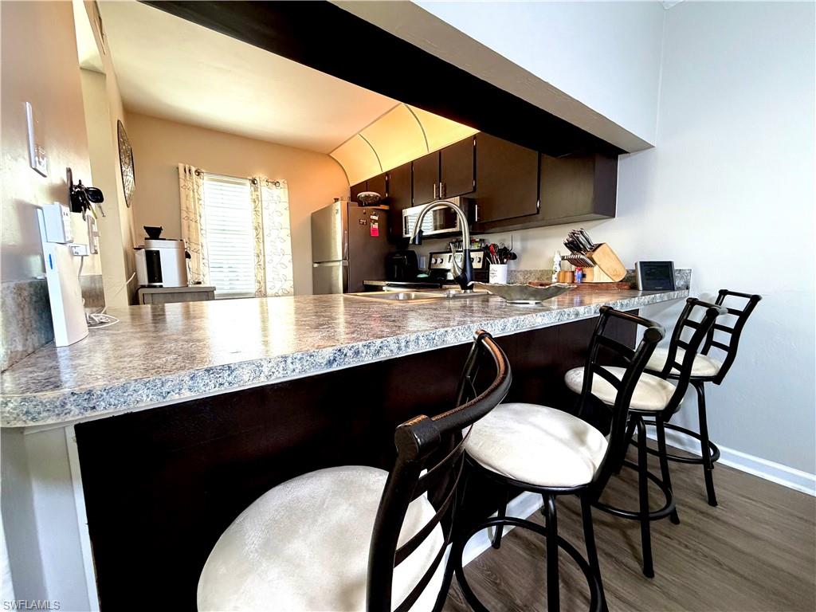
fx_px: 330
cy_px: 306
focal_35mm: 14
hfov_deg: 102.1
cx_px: 408
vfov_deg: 85.7
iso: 320
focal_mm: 2.22
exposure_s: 1/120
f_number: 2.2
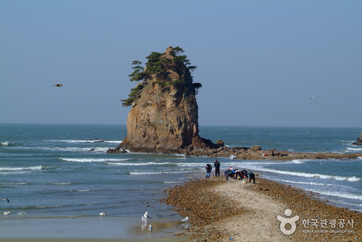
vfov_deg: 10.7
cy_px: 121
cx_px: 181
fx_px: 1289
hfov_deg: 16.0
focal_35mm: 128
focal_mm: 85
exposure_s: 1/250
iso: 100
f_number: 8
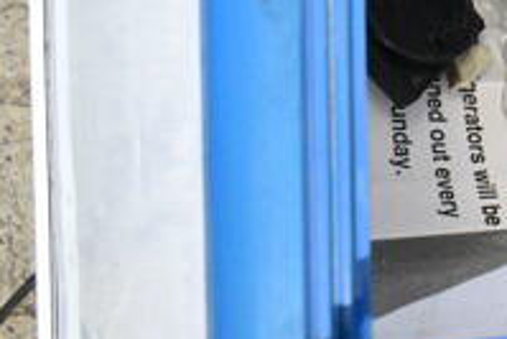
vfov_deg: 14.5
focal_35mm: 92
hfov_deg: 19.6
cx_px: 734
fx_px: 1297
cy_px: -54
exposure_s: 1/160
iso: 6400
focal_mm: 20
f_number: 4.5
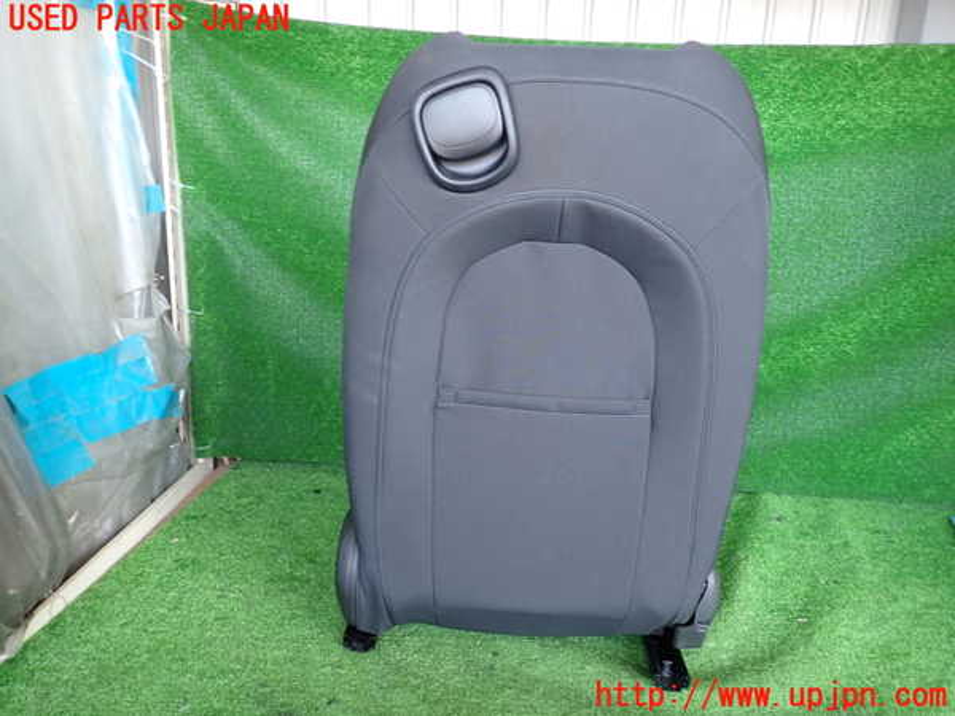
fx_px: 690
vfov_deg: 54.9
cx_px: 478
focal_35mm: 25
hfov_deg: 69.4
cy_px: 358
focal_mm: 4.5
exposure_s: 1/50
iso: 200
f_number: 2
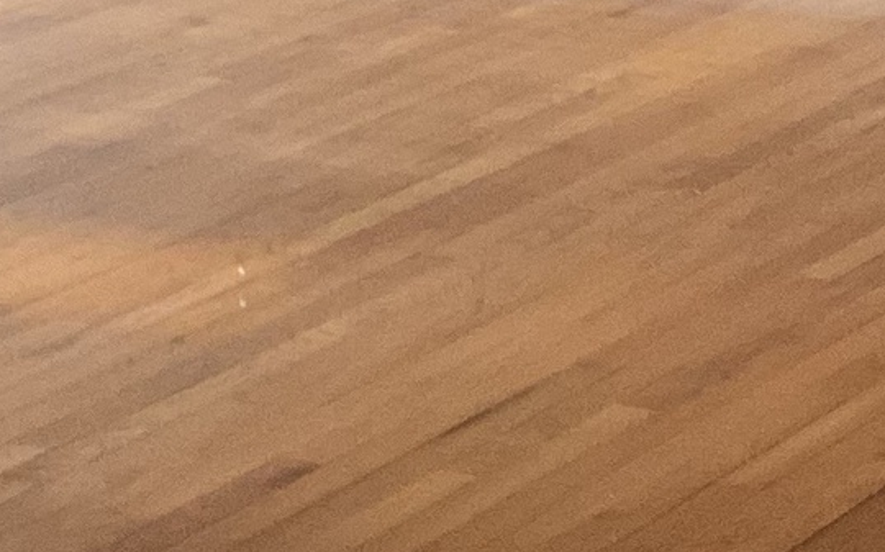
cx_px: 1326
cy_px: 208
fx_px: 4219
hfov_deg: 11.5
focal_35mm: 175
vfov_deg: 7.5
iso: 160
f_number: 1.8
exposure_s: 1/60
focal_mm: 3
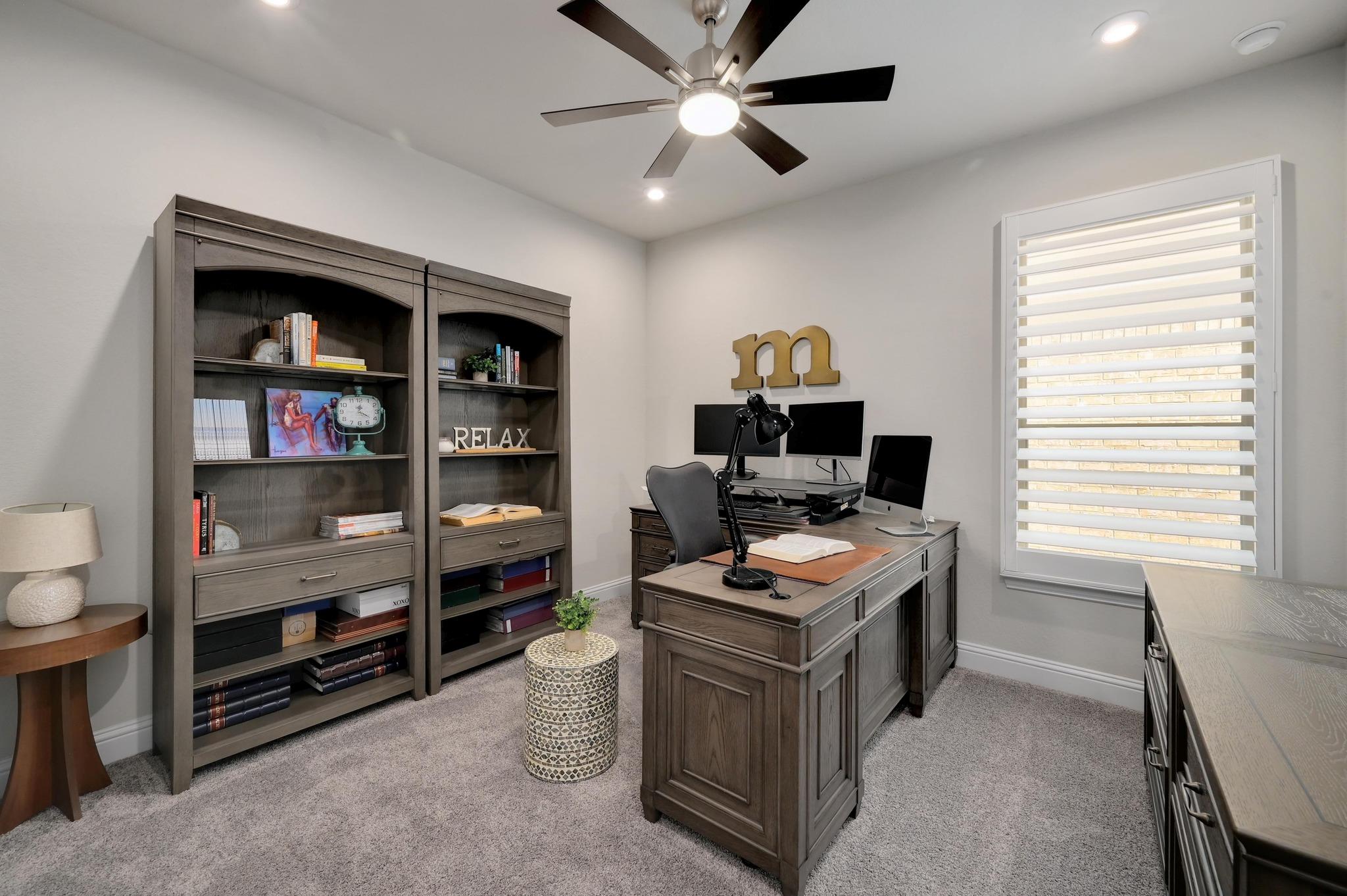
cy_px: 448
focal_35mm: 14
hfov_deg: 104.3
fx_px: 523
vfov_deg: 81.1
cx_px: 674
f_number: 9
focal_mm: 14
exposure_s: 1/4
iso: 1000
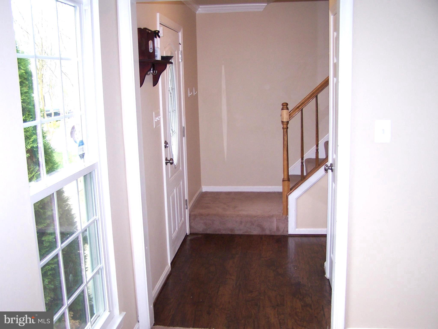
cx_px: 219
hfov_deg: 49.0
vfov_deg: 37.7
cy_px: 164
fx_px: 481
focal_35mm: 38
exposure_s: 1/60
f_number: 2.8
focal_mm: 6.3
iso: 140
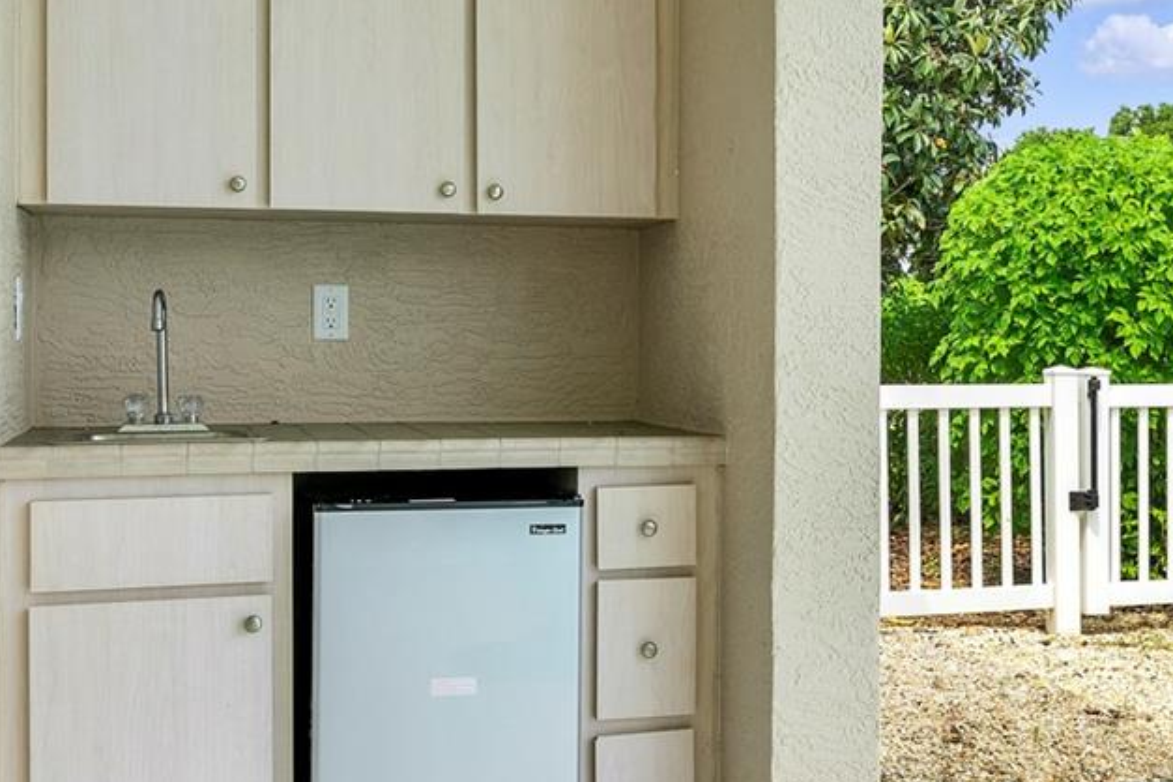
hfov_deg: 40.1
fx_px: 1596
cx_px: 726
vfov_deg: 27.5
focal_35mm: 49
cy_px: 322
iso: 100
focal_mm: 20
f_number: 8
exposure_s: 1/160
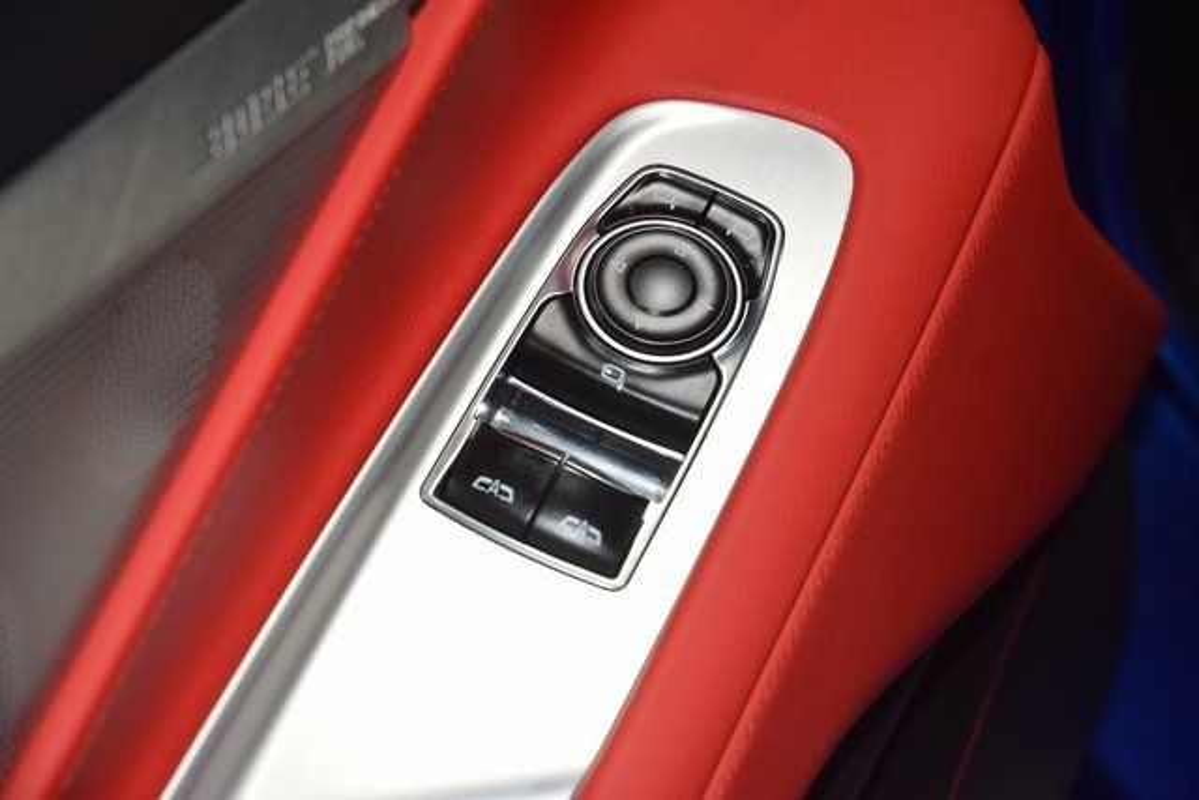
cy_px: 400
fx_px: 3498
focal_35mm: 105
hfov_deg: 19.5
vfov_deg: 13.0
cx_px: 600
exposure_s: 1/100
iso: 800
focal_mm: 70
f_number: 5
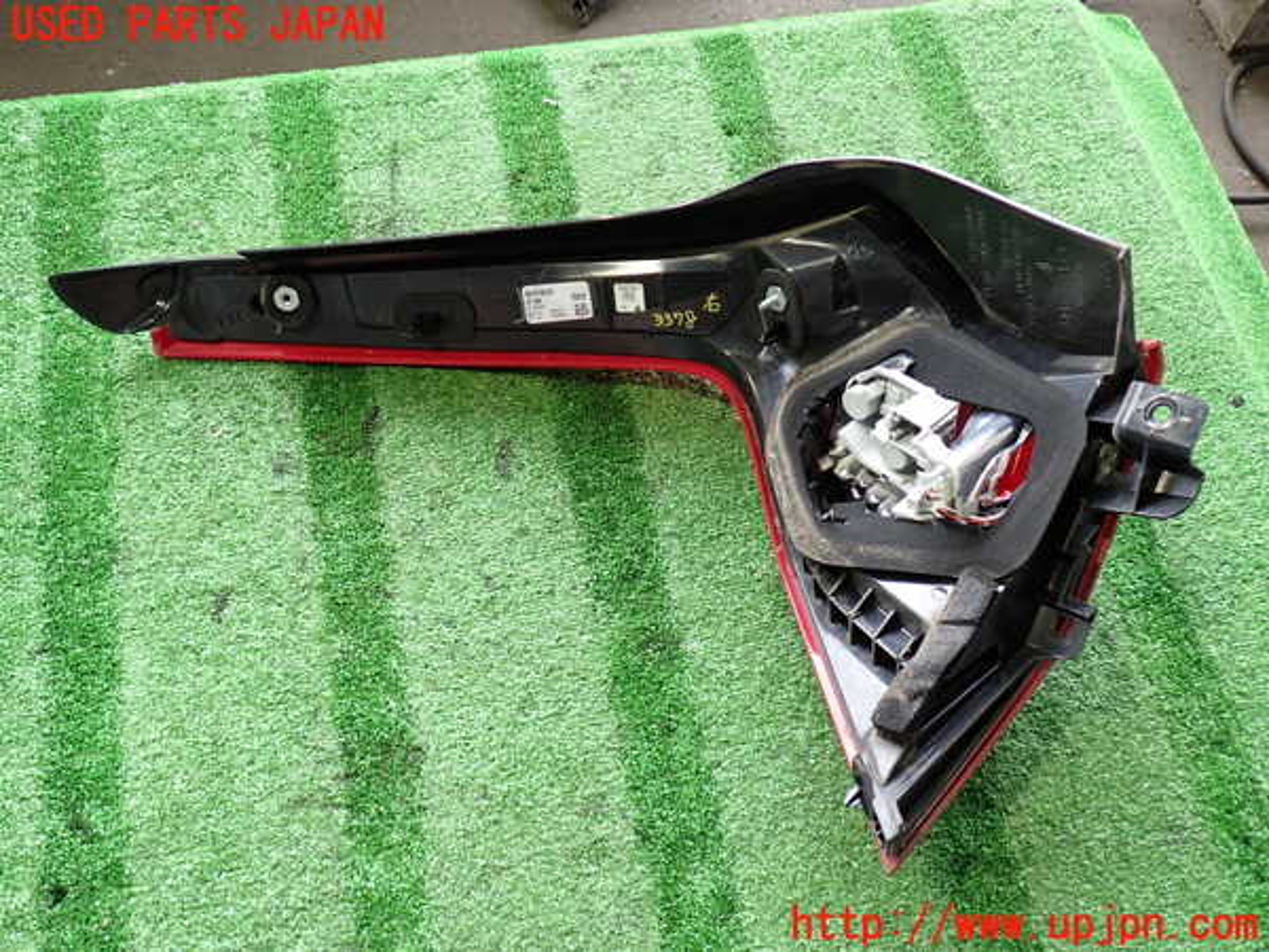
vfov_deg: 46.8
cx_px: 634
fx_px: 1100
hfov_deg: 60.0
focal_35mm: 30
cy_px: 476
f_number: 2.3
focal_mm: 5.4
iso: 200
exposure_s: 1/30
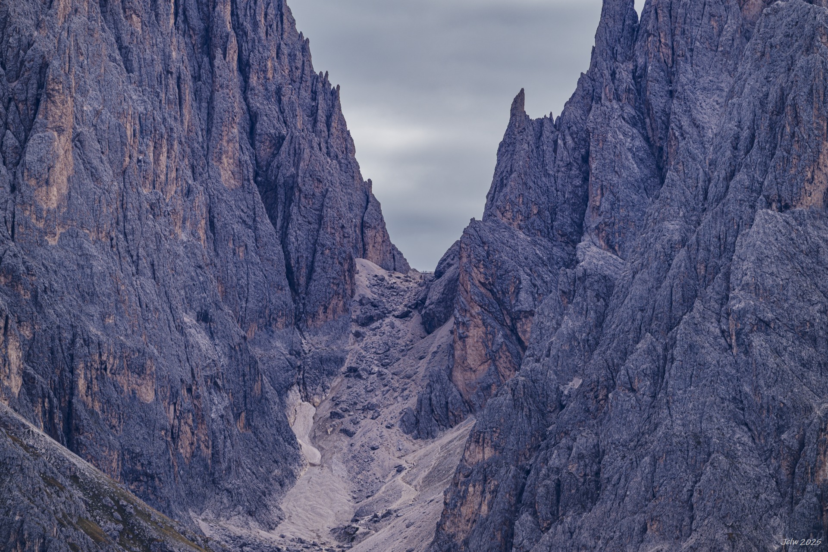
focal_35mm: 400
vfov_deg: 3.4
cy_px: 276
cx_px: 414
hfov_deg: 5.2
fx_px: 9199
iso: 64
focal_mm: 400
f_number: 10
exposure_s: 1/125
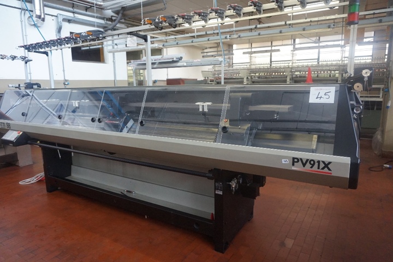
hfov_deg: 73.7
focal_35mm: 24
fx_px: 262
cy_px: 131
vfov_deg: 53.1
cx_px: 196
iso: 2000
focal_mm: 16
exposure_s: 1/160
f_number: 3.5
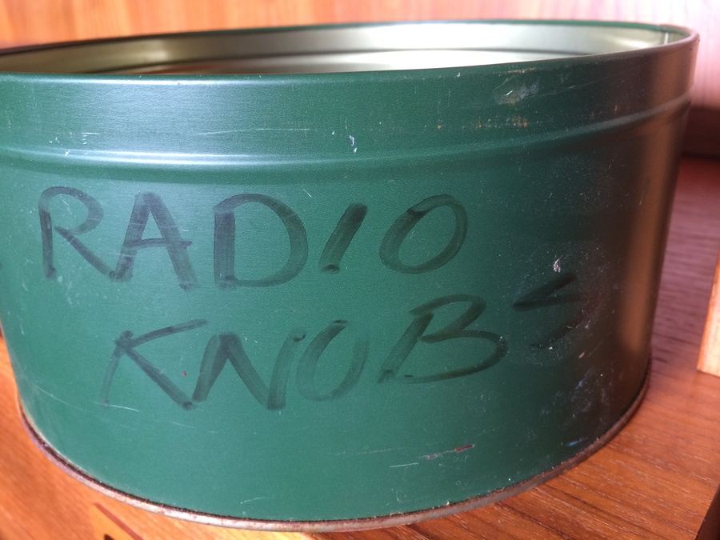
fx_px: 624
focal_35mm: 30
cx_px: 360
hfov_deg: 60.0
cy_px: 270
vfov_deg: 46.8
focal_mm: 4.12
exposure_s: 1/30
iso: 100
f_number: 2.2
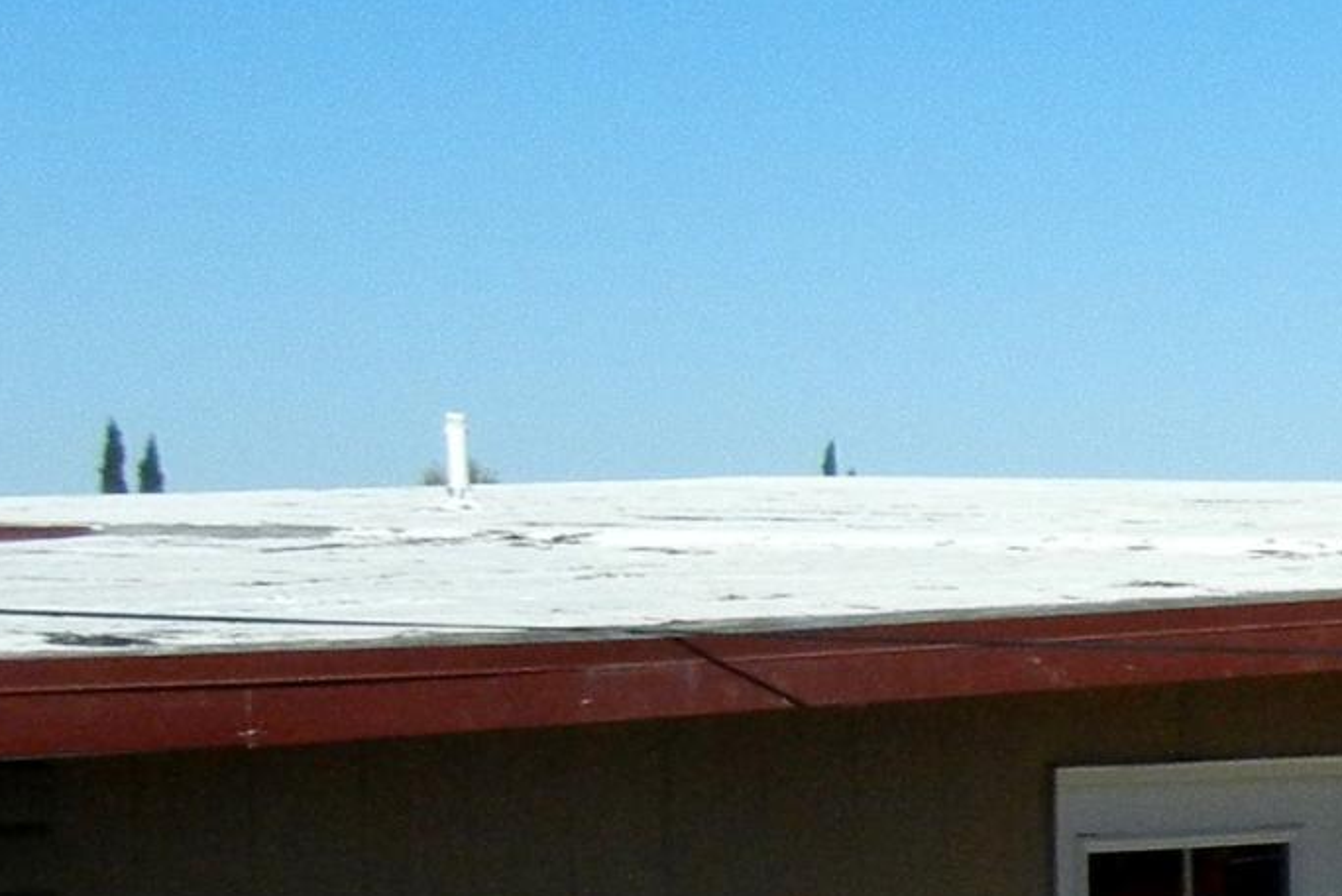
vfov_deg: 9.9
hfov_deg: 12.8
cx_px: 2822
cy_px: 1028
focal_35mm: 137
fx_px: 5109
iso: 230
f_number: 7
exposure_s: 1/1029
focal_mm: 5.4
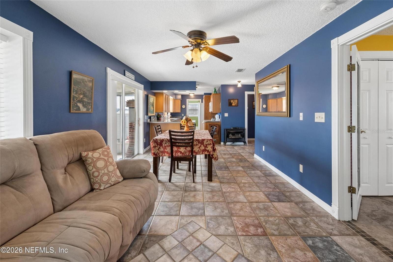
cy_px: 131
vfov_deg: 81.2
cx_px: 196
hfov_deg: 104.2
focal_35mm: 14
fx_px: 153
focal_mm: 14
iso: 400
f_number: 8
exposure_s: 1/30
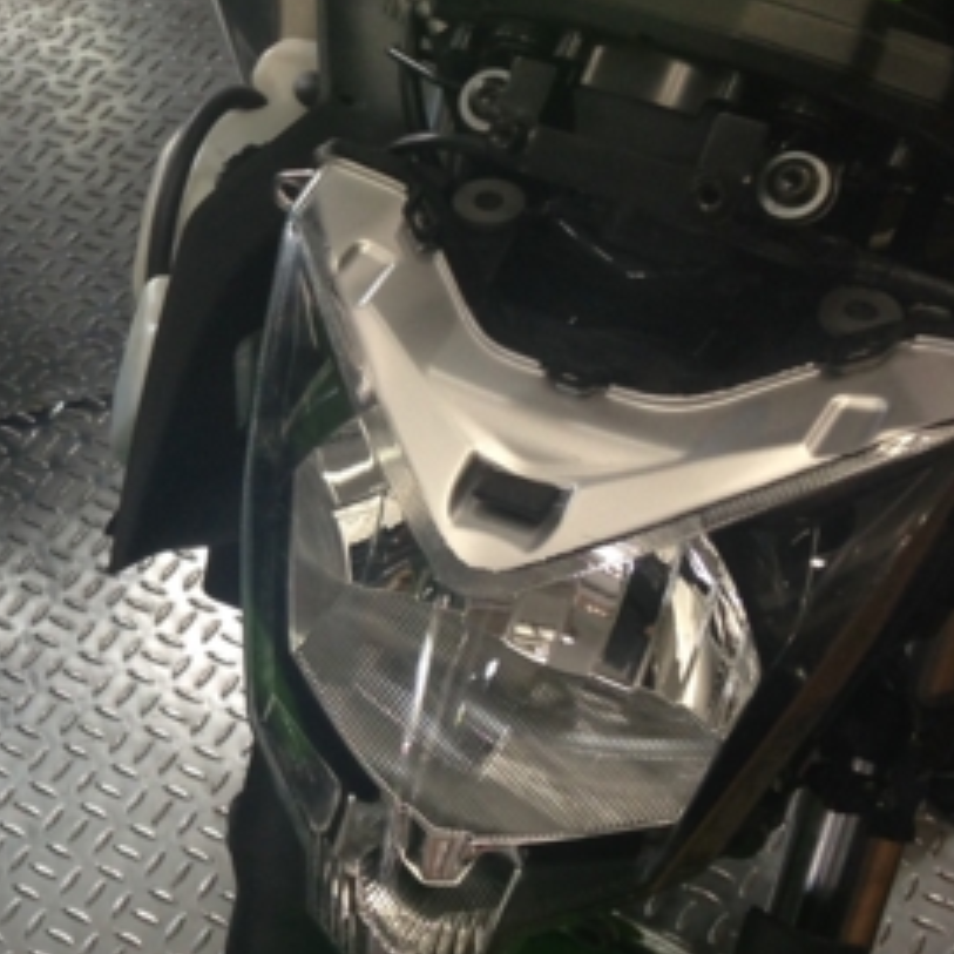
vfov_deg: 20.1
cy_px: 380
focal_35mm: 86
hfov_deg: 19.1
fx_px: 2681
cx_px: -176
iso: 50
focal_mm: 4.12
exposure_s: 1/60
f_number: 2.4
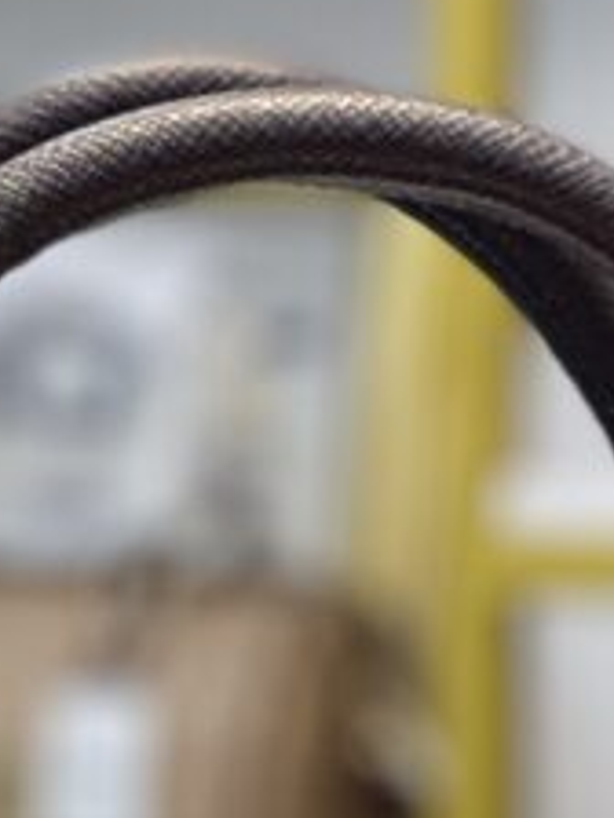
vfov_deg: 7.8
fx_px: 5865
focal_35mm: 248
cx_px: 292
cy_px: 1309
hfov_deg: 6.0
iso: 100
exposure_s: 1/106
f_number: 2
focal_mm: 6
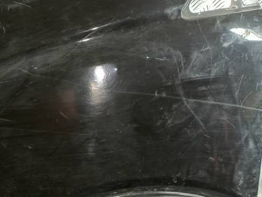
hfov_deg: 28.4
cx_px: 1
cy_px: 166
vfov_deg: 22.5
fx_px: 484
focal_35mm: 64
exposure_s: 1/50
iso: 125
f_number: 1.8
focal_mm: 4.6
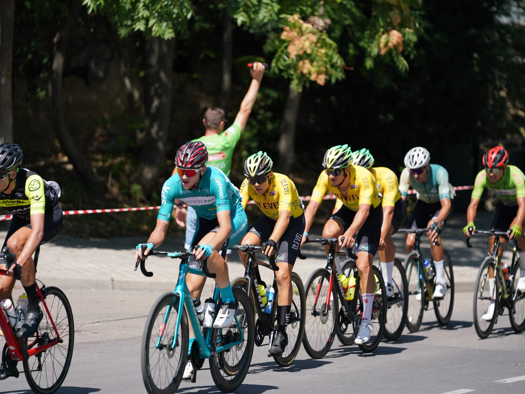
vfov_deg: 6.8
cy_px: 197
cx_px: 265
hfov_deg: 9.1
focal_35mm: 217
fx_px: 3291
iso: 400
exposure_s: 1/5000
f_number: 2.8
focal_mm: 200
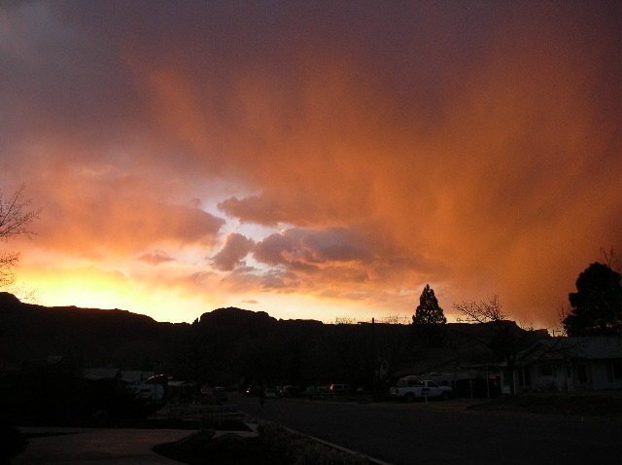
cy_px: 232
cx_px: 311
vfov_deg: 39.6
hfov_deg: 51.4
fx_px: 646
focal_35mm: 36
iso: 50
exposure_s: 1/165
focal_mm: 6
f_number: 2.7
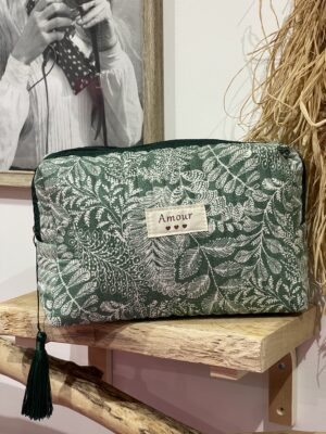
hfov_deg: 22.9
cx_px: 163
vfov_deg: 30.3
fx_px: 804
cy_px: 217
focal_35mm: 64
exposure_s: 1/50
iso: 125
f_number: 2.2
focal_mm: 7.5
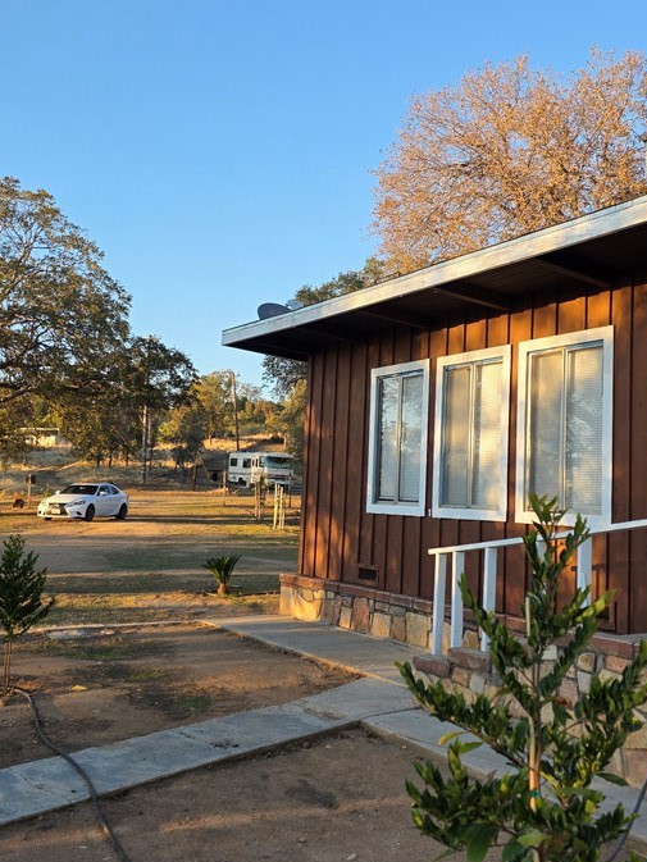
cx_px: 338
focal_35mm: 35
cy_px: 420
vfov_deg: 52.6
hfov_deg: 40.7
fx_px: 872
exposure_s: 1/180
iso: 16
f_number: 1.7
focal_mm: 6.3
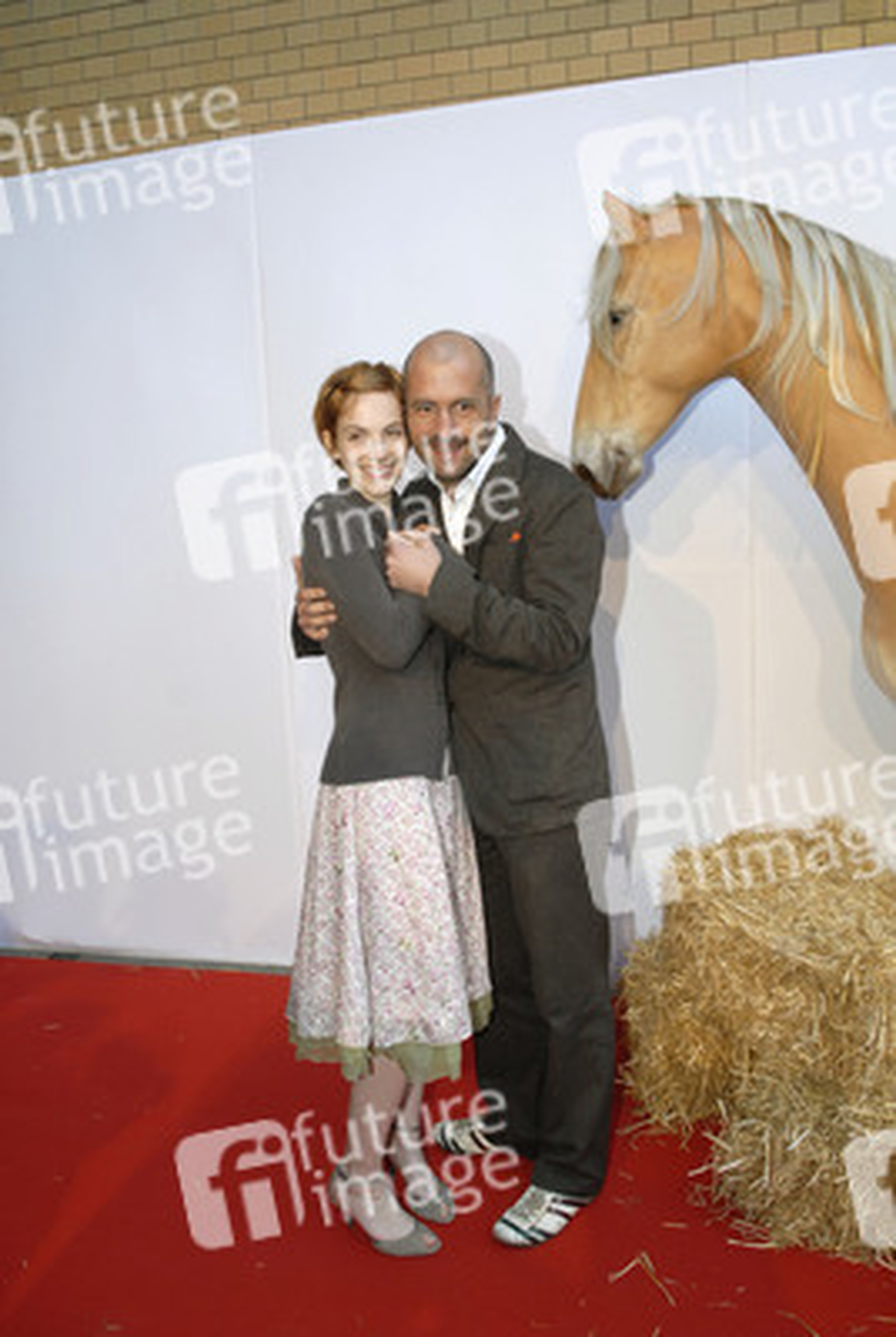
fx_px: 1060
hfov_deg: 45.8
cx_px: 448
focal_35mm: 28
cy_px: 668
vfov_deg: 64.5
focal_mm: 19
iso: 400
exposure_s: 1/160
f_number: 6.3
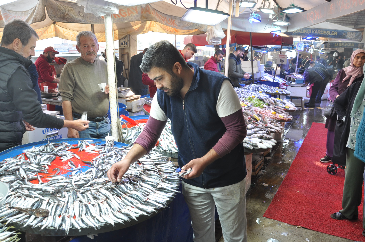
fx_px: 319
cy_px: 121
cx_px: 182
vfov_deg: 41.6
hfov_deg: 59.6
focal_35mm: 32
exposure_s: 1/60
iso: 200
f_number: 8
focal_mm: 21
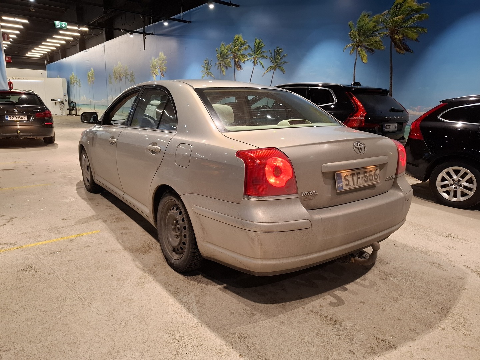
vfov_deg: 58.9
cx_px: 240
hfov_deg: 73.9
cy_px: 180
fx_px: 319
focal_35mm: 23
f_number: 1.8
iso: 320
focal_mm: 5.54
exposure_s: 1/100
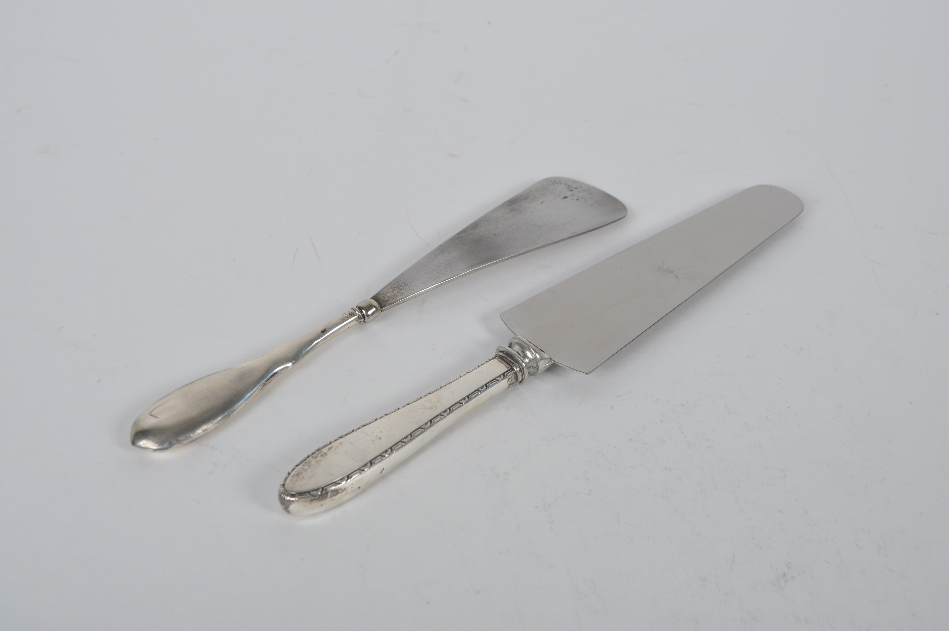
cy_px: 316
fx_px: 1185
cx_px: 474
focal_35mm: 45
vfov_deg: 29.8
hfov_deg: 43.7
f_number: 9
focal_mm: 30
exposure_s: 1/125
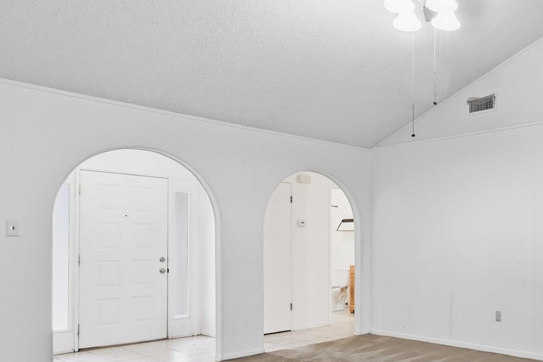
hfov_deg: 52.0
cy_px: 240
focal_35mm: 32
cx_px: 484
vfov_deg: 40.6
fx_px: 483
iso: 640
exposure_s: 1/125
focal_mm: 10
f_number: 8
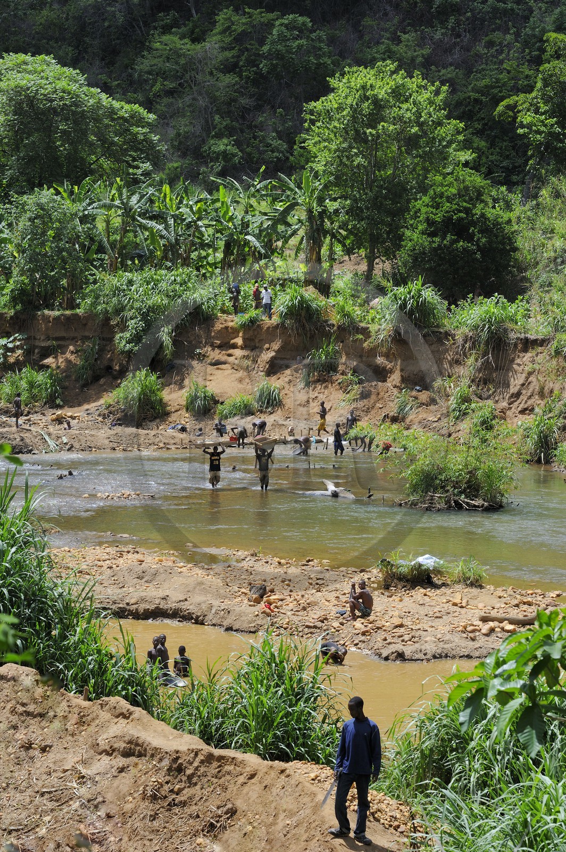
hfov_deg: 11.8
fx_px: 2740
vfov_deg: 17.7
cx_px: 283
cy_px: 426
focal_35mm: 116
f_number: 10
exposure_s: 1/400
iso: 400
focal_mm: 116
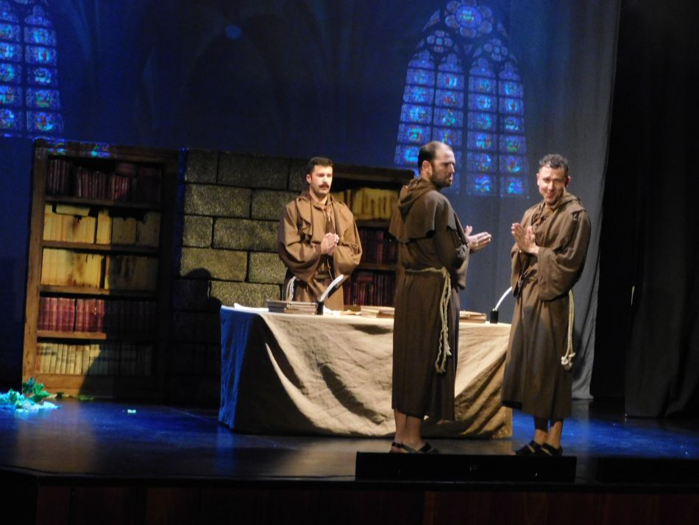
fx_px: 1838
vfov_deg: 16.2
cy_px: 262
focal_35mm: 91
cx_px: 350
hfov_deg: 21.5
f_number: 4.5
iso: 800
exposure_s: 1/13
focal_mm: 16.1
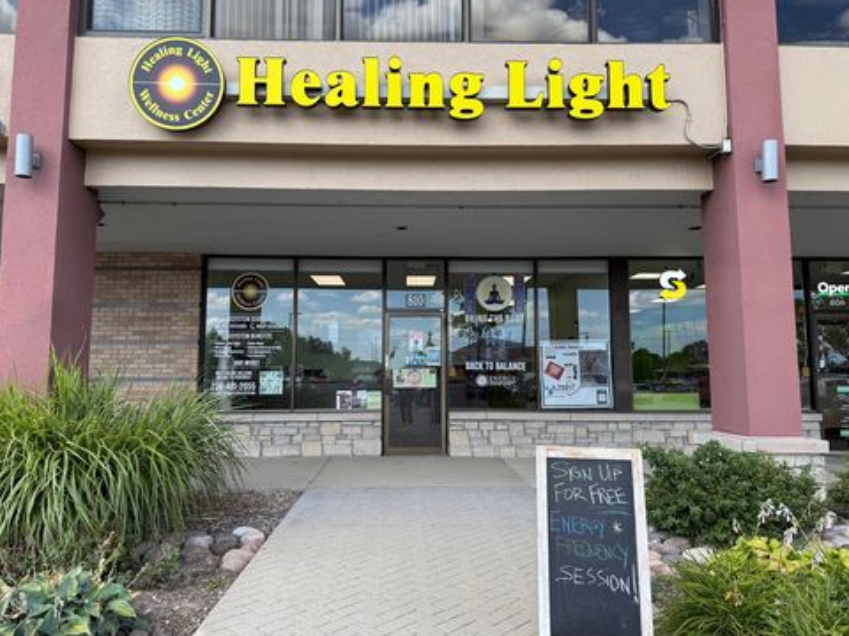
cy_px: 312
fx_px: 613
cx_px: 423
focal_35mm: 25
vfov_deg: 54.9
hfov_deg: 69.4
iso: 80
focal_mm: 6.76
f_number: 1.78
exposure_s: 1/1018
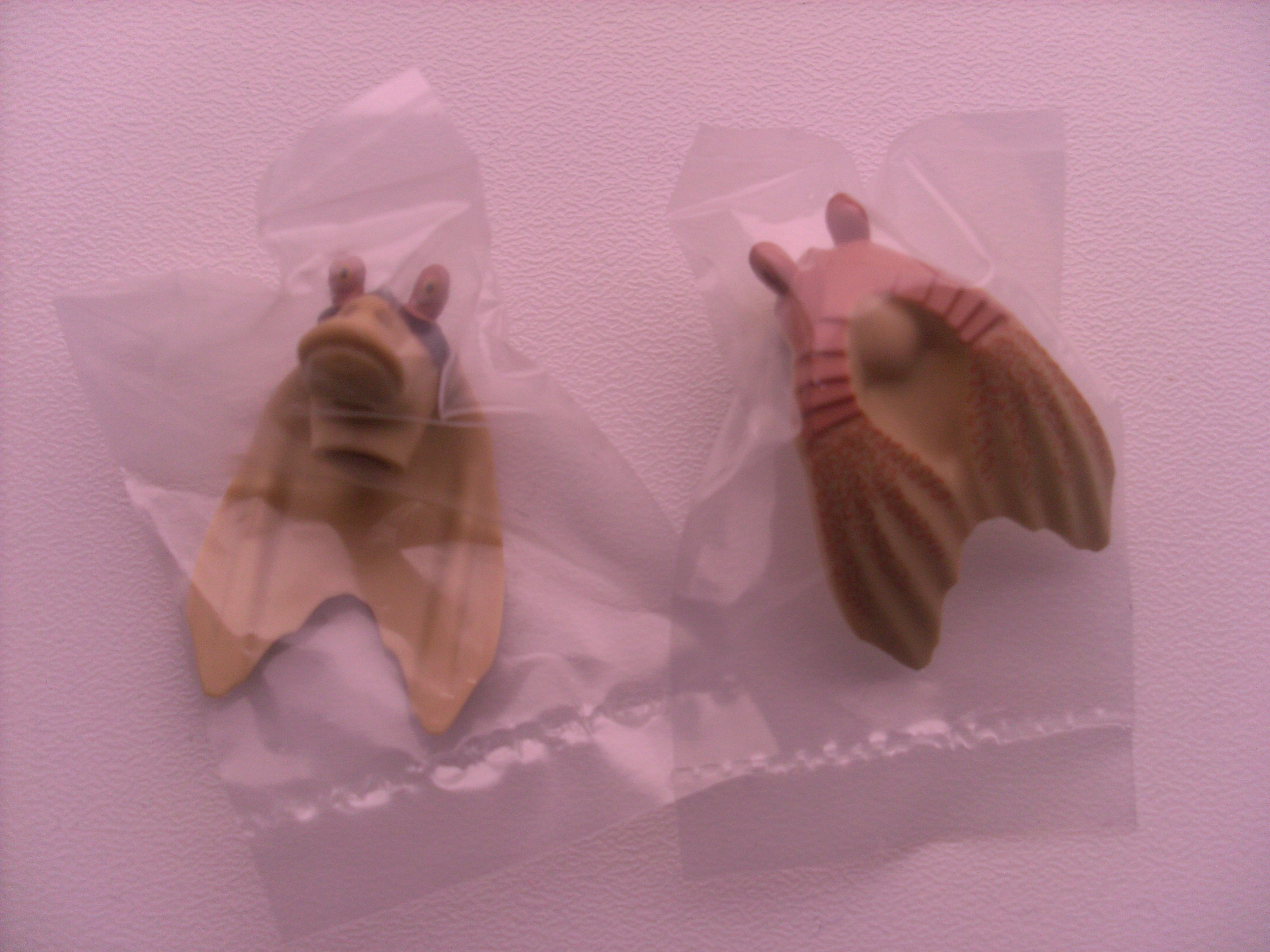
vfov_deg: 37.7
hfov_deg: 49.0
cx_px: 635
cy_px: 476
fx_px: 1394
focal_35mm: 38
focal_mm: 6.3
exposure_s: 1/180
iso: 80
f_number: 3
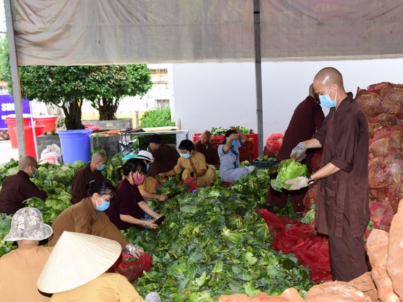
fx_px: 582
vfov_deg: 29.1
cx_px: 224
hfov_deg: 38.1
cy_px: 151
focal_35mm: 50
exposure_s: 1/160
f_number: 6.3
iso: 1000
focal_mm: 46
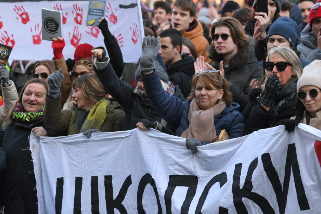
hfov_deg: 14.1
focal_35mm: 146
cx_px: 160
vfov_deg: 9.4
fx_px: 1302
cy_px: 107
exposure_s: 1/250
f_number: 4
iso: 200
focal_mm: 122
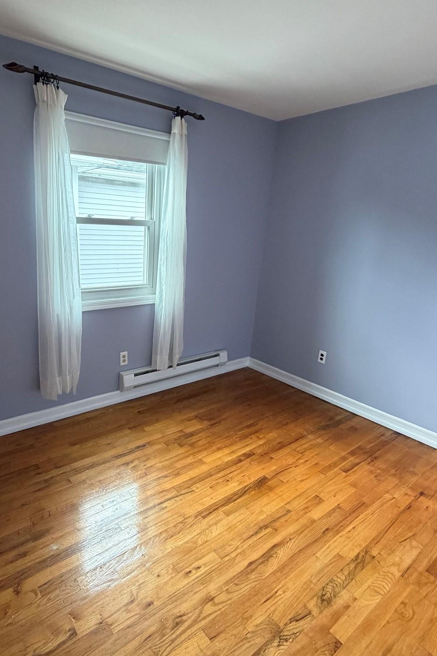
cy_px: 332
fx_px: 364
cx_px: 168
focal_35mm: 20
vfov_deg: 84.0
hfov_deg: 61.2
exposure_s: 1/60
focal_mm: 2.22
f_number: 2.2
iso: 320
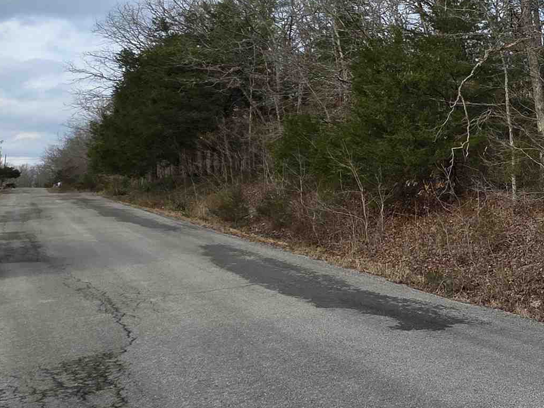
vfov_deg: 36.4
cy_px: 132
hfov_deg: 34.9
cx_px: 691
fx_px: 613
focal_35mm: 39
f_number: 1.9
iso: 40
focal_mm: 2.2
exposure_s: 1/657
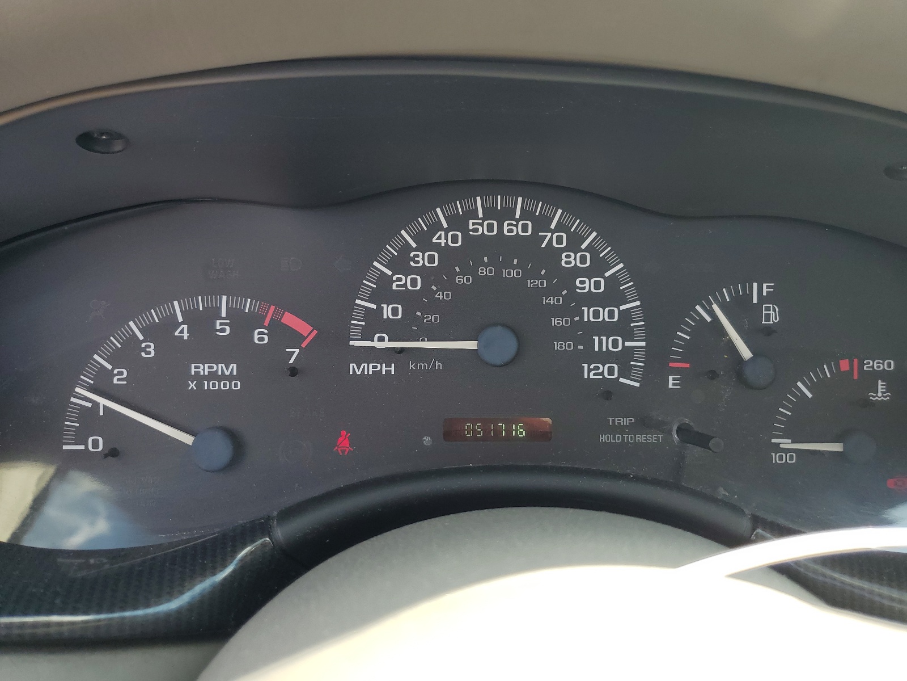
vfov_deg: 53.1
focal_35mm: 26
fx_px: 681
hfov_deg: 67.3
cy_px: 340
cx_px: 454
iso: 50
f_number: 1.5
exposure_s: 1/370
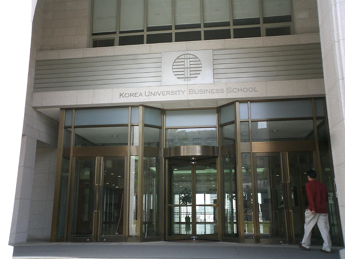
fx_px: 369
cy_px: 130
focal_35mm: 37
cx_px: 172
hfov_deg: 50.1
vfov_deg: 38.7
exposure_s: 1/160
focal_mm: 5.6
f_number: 3.5
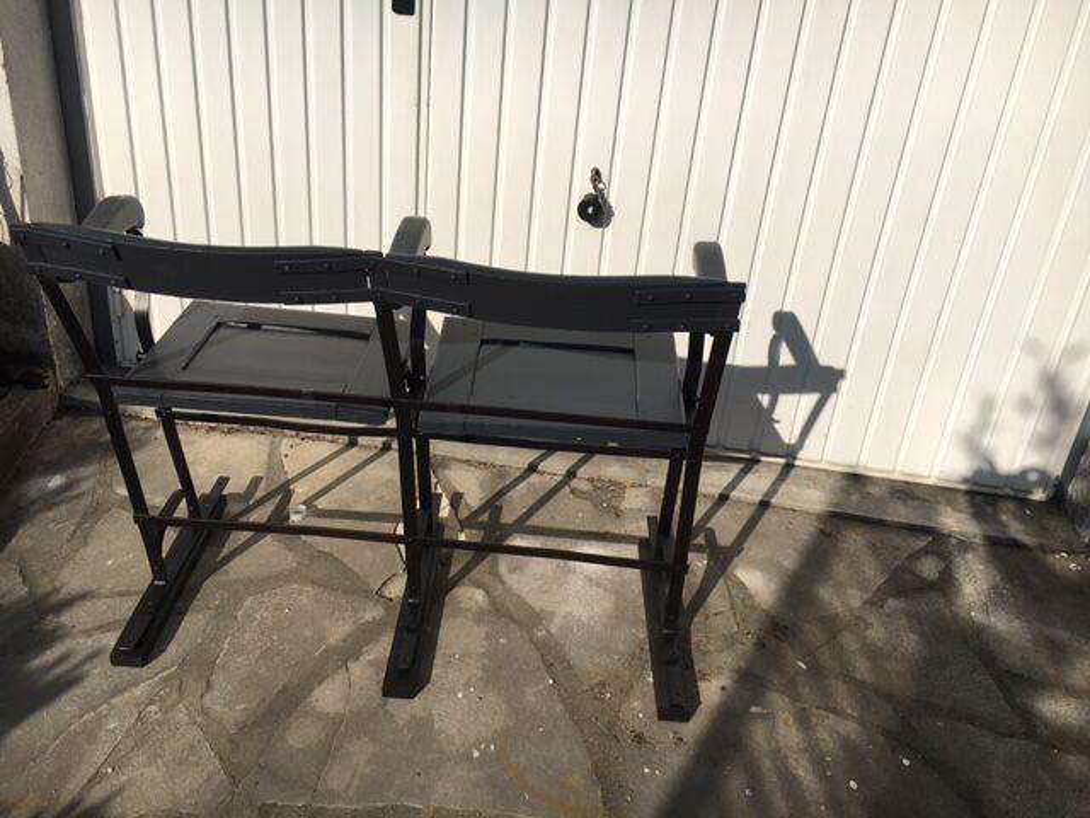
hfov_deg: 61.7
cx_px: 545
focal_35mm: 29
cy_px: 409
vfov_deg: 48.2
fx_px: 913
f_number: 2.2
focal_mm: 4.15
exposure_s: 1/3344
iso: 25
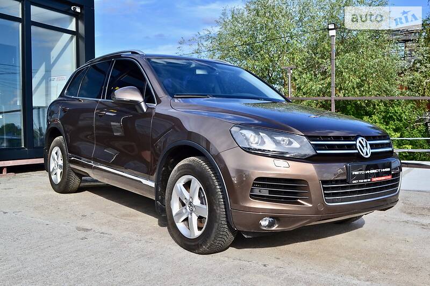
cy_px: 143
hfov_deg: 53.1
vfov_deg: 36.9
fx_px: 430
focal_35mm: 36
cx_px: 215
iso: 400
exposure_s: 1/320
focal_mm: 24
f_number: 10
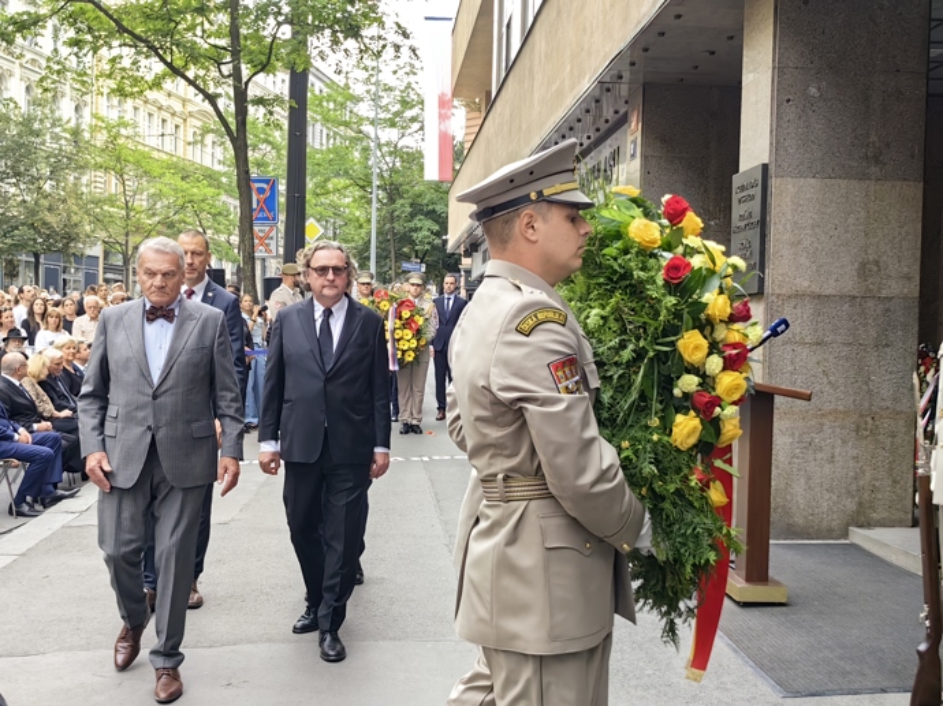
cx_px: 472
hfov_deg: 43.0
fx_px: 1198
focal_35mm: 44
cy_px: 353
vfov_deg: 32.9
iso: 100
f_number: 2
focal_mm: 5.75
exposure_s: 1/900
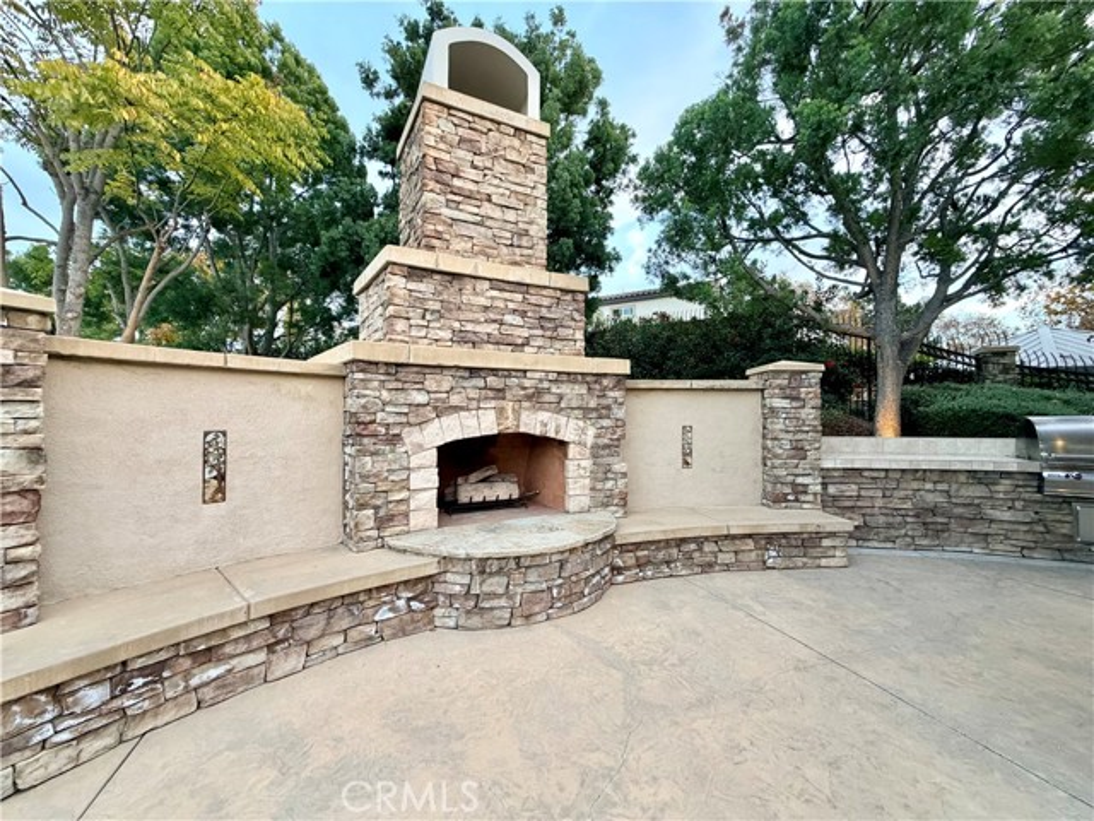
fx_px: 442
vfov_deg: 85.7
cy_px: 410
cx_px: 547
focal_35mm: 14
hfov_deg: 102.1
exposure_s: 1/121
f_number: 2.2
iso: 250
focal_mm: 2.22
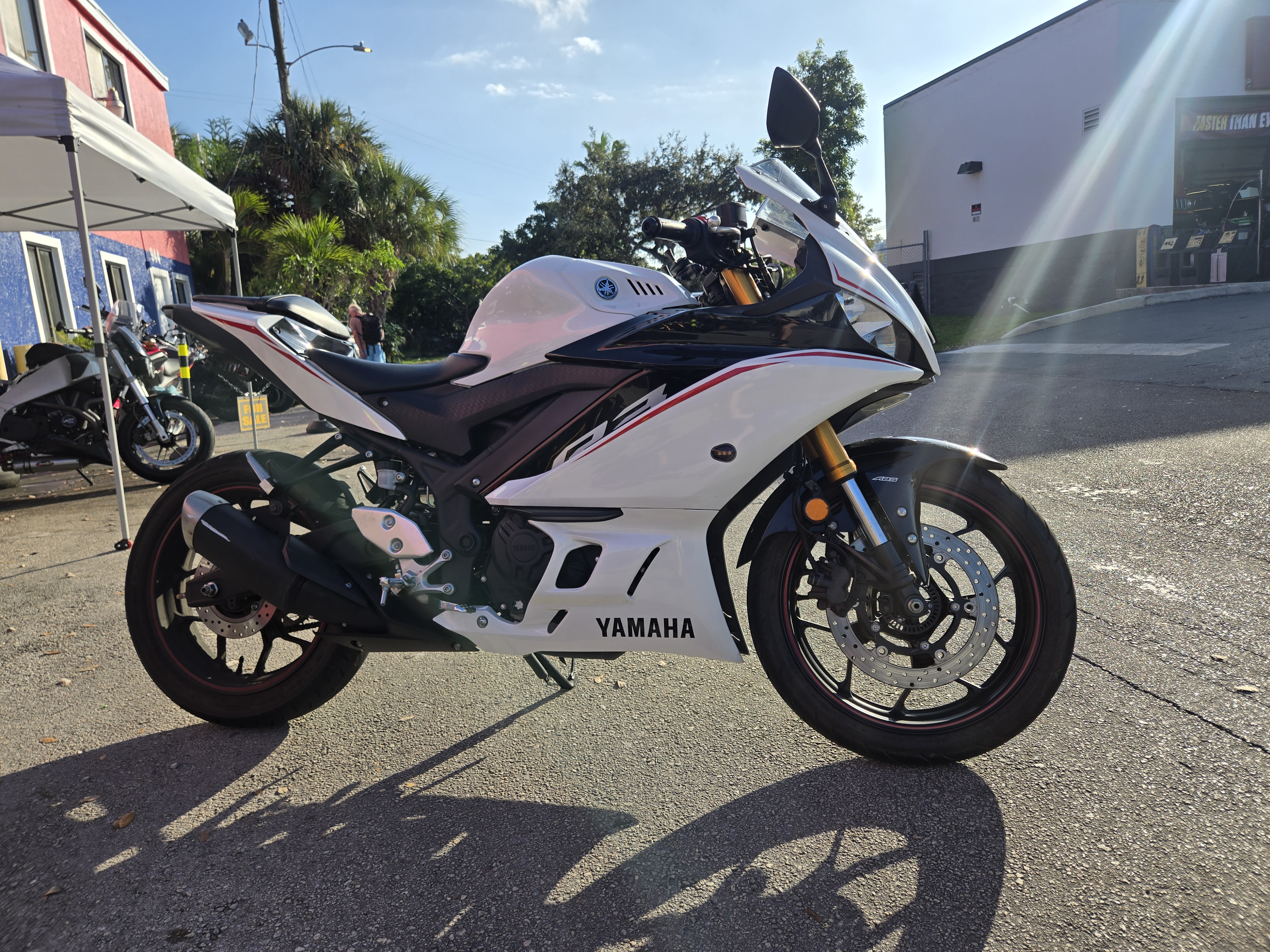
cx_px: 635
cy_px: 476
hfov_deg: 73.9
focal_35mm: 23
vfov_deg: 58.9
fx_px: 844
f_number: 1.8
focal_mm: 5.4
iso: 25
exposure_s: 1/1789
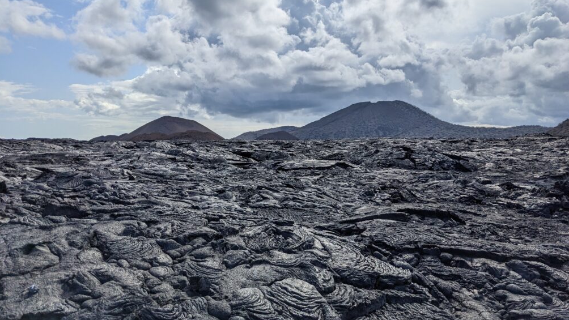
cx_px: 287
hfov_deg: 64.3
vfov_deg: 38.9
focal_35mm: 30
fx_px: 453
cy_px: 169
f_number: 1.73
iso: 84
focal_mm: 4.38
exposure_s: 1/7812
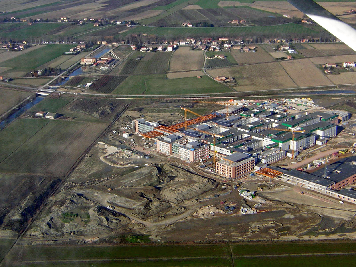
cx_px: 178
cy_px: 134
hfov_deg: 33.2
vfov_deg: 25.2
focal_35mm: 58
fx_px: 596
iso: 50
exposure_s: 1/166
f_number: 6.6
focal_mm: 7.6
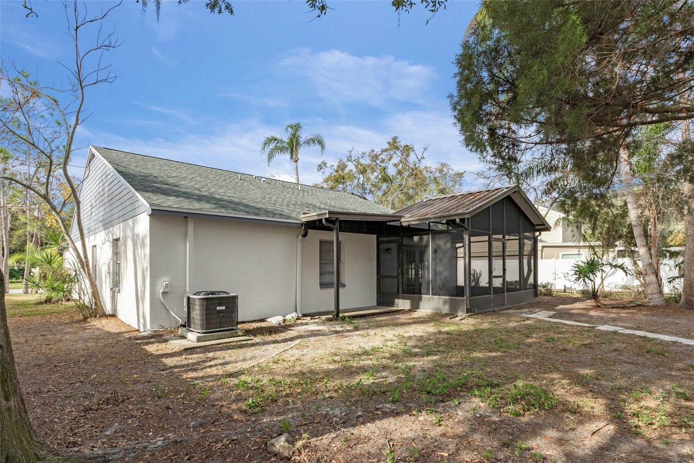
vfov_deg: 67.4
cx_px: 347
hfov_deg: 90.0
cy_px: 232
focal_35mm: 18
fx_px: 347
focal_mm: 12
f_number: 8
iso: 320
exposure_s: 1/320
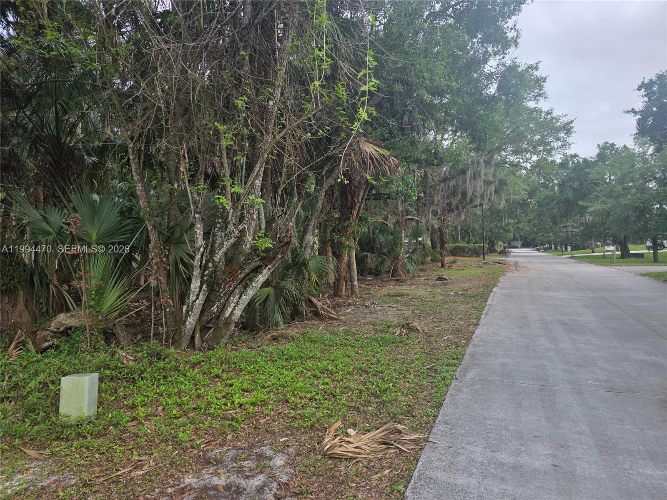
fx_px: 443
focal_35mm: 23
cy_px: 250
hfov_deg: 73.9
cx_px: 334
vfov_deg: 58.9
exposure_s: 1/180
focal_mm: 6.3
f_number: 1.7
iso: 64
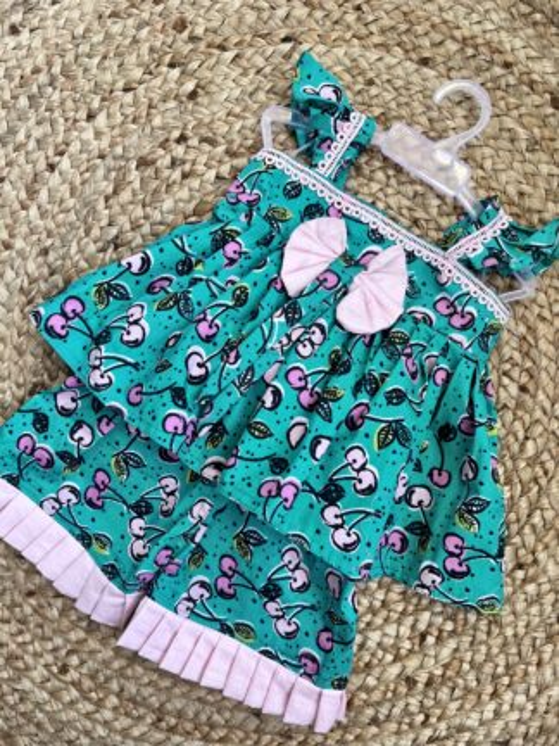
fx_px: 560
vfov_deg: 67.3
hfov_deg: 53.1
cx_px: 280
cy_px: 373
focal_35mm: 26
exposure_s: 1/107
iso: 125
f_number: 1.6
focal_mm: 5.1
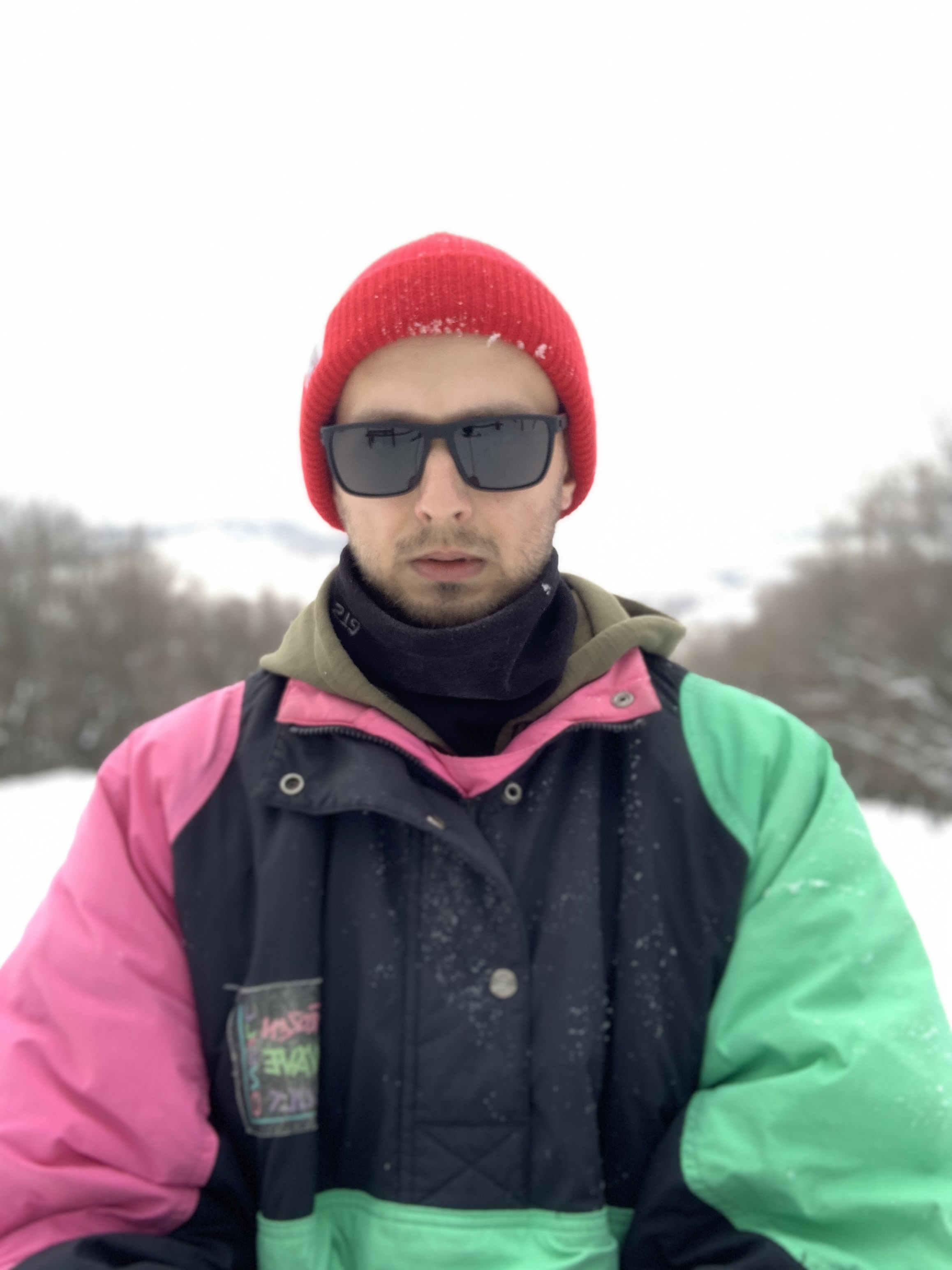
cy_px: 635
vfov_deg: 56.8
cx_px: 476
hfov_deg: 44.2
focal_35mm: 32
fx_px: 1173
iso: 25
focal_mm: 2.87
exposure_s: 1/121
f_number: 2.2
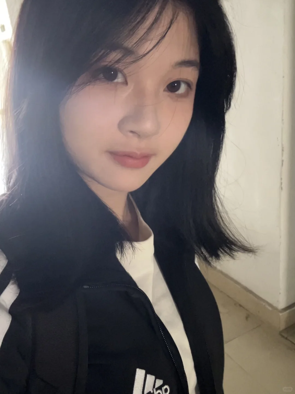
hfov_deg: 46.8
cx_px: 148
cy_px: 197
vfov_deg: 60.0
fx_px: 341
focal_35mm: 30
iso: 640
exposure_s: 1/28
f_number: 1.9
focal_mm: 2.69
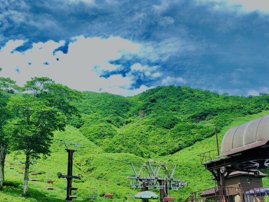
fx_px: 342
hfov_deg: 42.9
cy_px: 147
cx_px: 153
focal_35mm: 44
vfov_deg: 32.4
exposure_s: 1/827
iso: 20
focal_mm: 3.99
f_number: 1.8
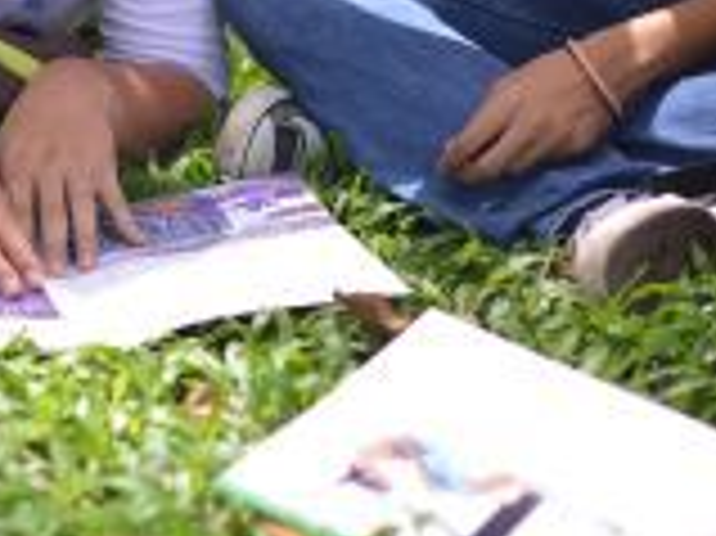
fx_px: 2646
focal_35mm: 128
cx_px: 23
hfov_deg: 15.2
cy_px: -115
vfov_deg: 11.3
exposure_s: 1/2000
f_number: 1.4
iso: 200
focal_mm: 35
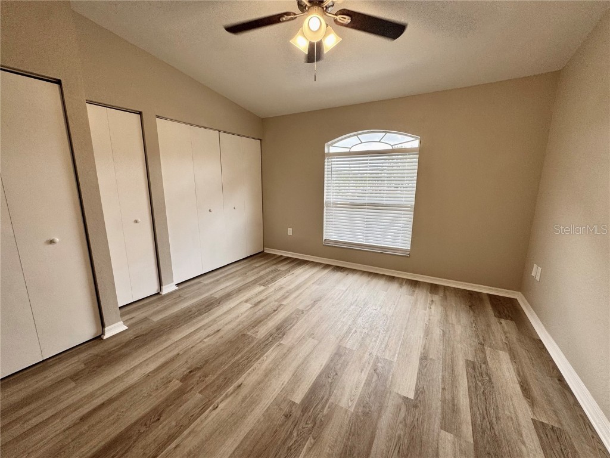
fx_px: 247
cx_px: 305
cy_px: 229
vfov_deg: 85.7
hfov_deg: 102.1
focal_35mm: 14
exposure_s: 1/120
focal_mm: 2.22
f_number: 2.2
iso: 80
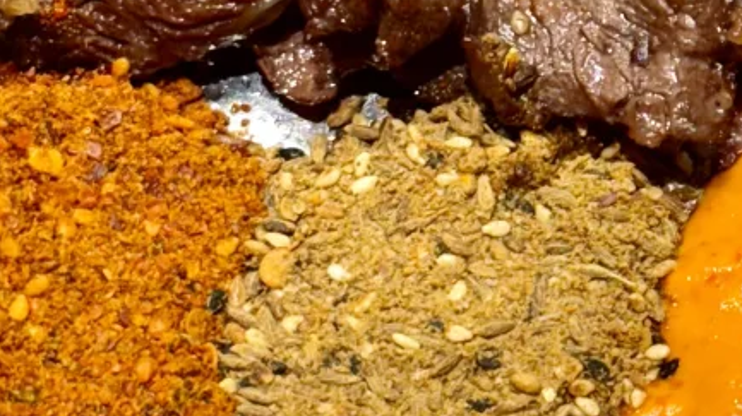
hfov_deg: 12.2
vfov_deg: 6.9
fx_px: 3422
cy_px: -199
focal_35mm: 174
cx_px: 841
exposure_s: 1/100
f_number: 1.78
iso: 50
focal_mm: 6.76
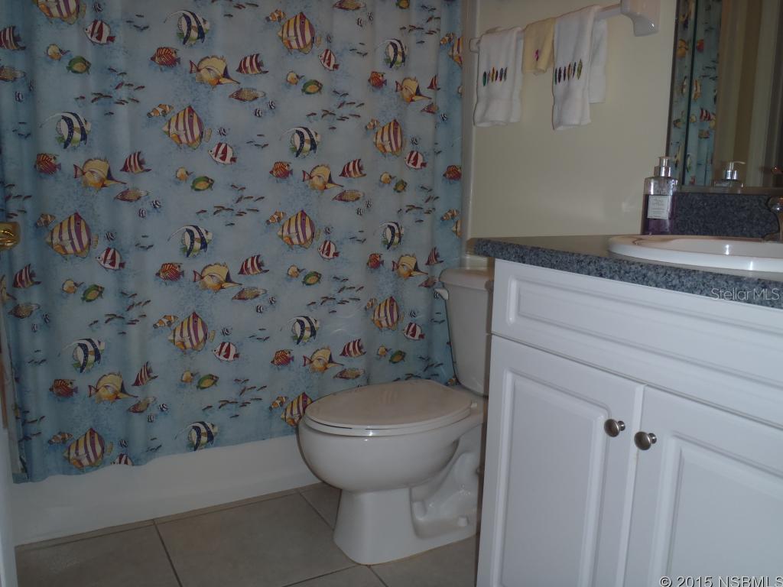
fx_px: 633
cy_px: 294
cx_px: 392
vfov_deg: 49.7
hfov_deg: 63.4
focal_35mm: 28
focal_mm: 5
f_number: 3.9
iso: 100
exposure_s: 1/30
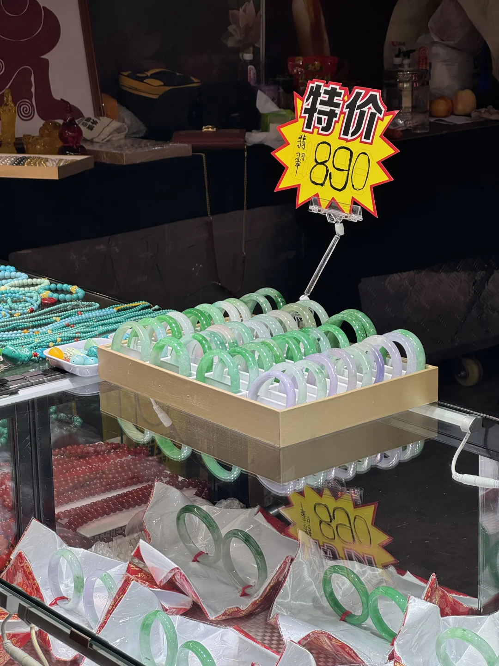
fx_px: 1480
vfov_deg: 25.3
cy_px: 333
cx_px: 250
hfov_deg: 19.1
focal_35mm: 77
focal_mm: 9
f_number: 2.8
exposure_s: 1/128
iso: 25
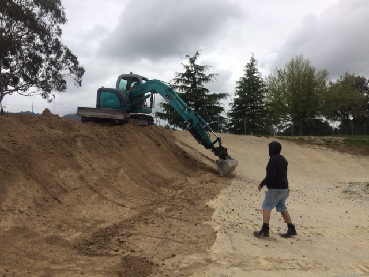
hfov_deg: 61.7
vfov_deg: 48.2
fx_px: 309
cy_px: 138
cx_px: 184
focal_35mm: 29
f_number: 2.2
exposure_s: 1/2564
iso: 32
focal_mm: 4.15
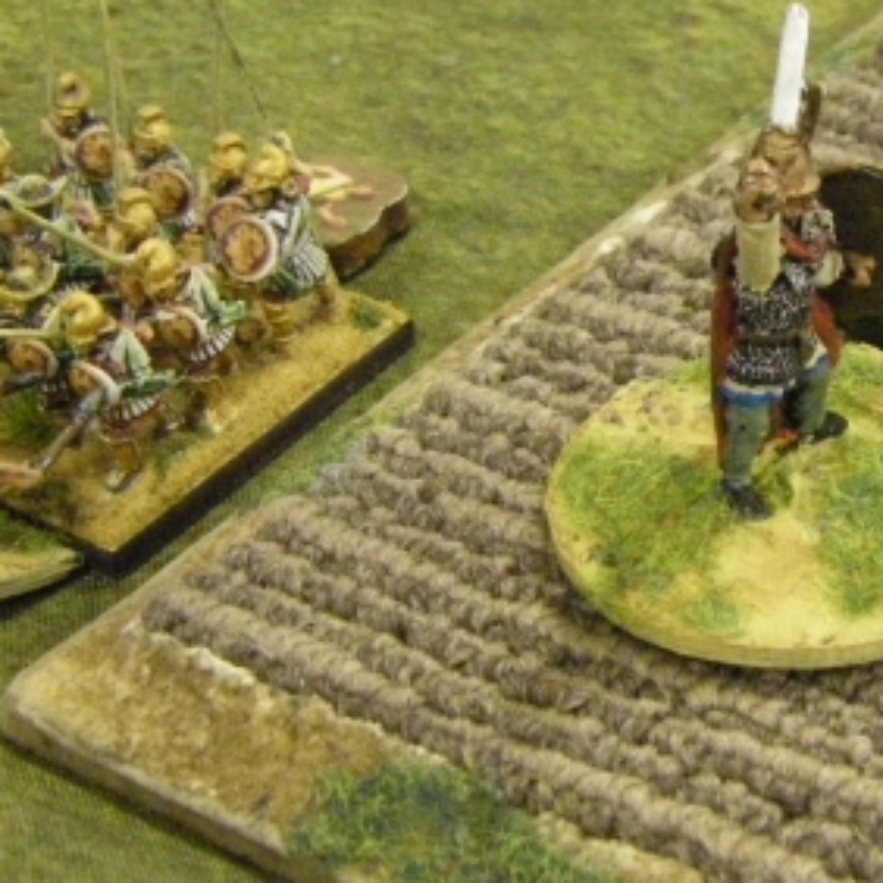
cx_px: 894
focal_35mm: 92
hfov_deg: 18.4
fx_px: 2655
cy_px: 232
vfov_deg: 18.8
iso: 800
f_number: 3.5
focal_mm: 6.3
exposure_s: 1/30
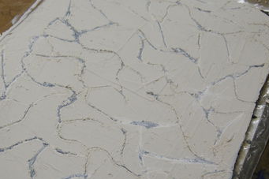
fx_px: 463
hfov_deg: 32.2
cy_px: 93
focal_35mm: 62
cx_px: 100
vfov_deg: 21.9
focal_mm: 22
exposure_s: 1/30
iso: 400
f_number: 4
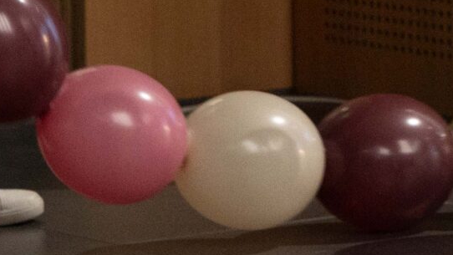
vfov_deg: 2.9
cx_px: 697
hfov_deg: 5.1
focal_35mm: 420
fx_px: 5045
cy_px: -347
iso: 2000
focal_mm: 85
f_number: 3.2
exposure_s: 1/160
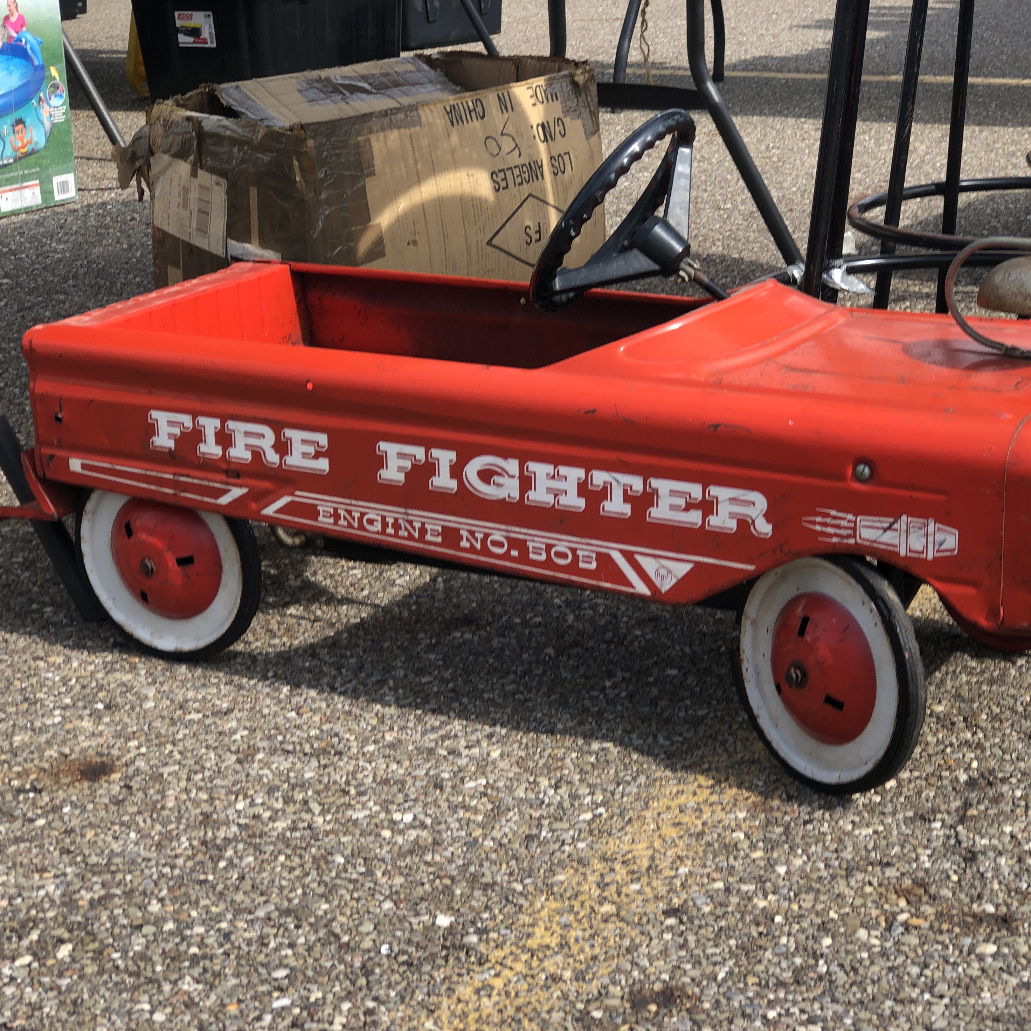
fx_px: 2325
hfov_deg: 25.0
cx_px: 611
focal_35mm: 69
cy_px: 521
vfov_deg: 25.0
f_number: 2.8
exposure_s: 1/287
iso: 20
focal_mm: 6.6
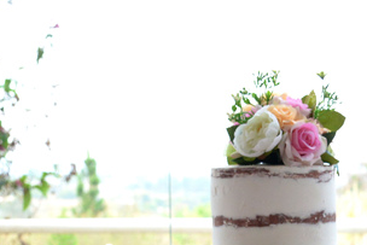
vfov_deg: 9.4
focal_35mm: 138
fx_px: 1407
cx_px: 244
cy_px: 466
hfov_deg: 14.8
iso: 2200
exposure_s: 1/160
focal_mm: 35
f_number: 7.1
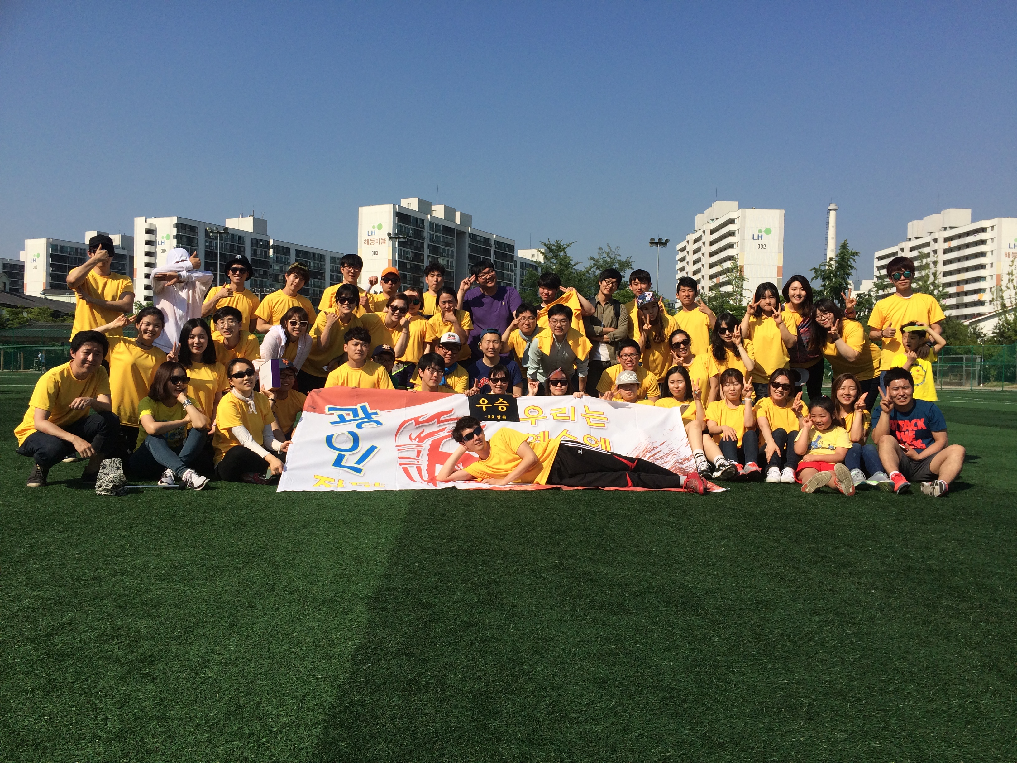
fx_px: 852
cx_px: 508
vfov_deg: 48.2
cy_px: 382
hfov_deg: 61.7
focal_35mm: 29
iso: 32
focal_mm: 4.15
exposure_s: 1/3165
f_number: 2.2
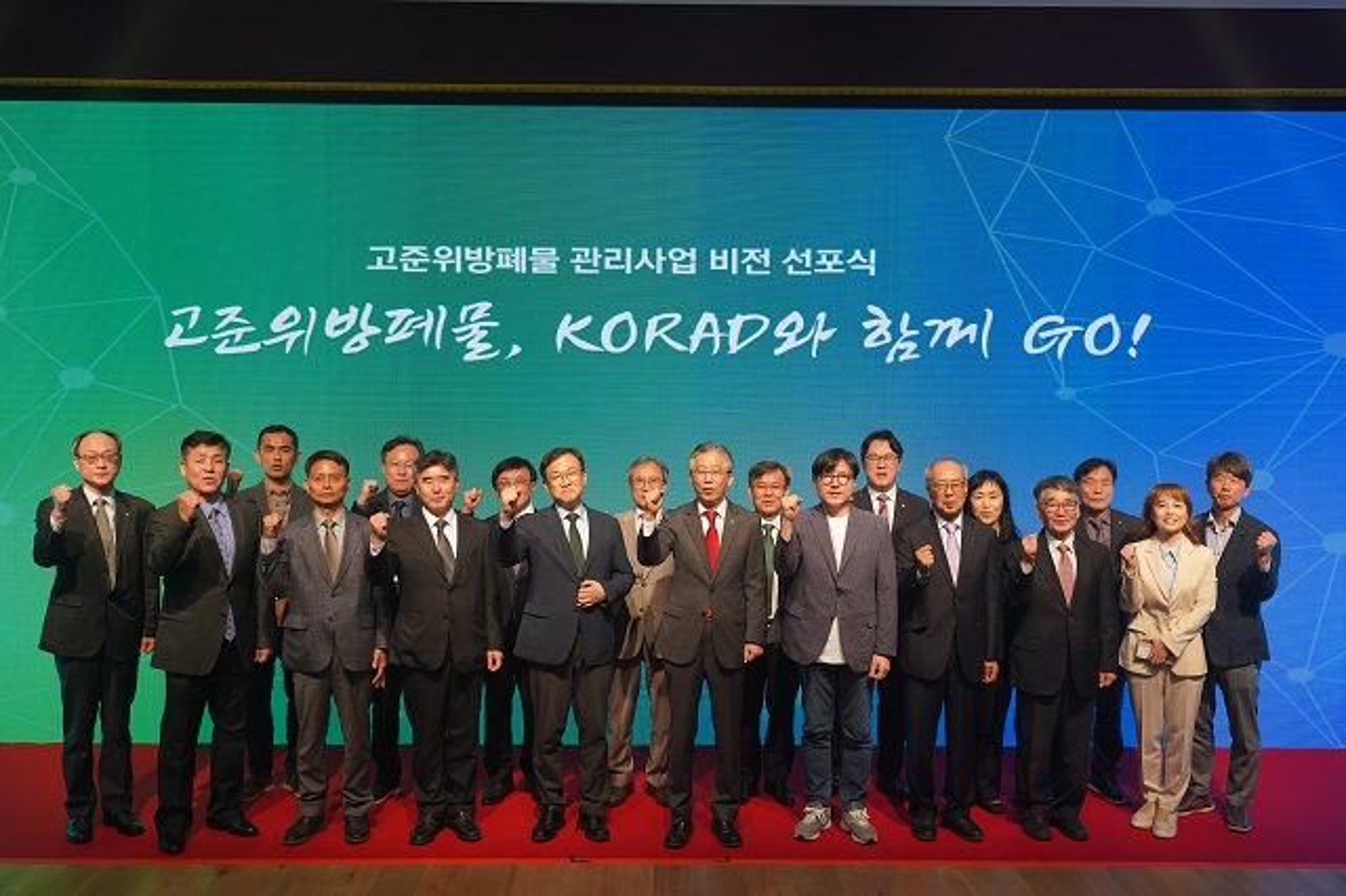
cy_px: 448
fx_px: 1345
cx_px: 673
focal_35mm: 36
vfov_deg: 36.8
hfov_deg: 53.2
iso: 640
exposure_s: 1/160
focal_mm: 36
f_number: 4
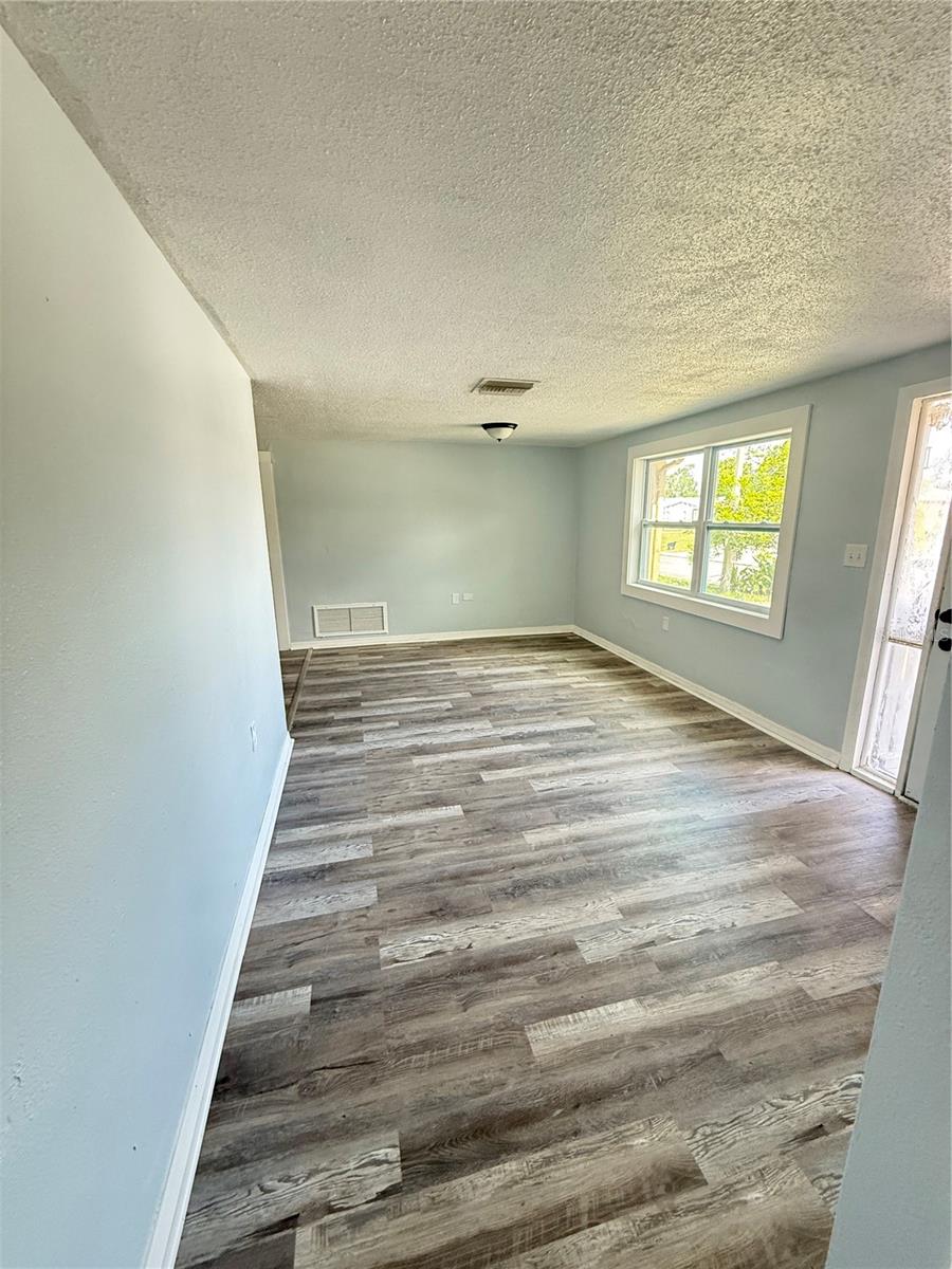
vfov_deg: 102.1
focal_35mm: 14
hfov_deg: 85.7
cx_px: 476
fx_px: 513
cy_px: 634
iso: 320
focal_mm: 2.22
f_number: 2.2
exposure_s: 1/85
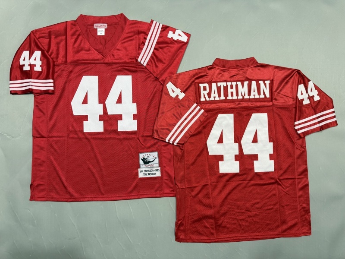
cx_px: 172
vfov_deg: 56.8
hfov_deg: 71.6
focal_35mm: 24
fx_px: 239
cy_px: 130
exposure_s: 1/50
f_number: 1.78
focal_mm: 6.76
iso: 200
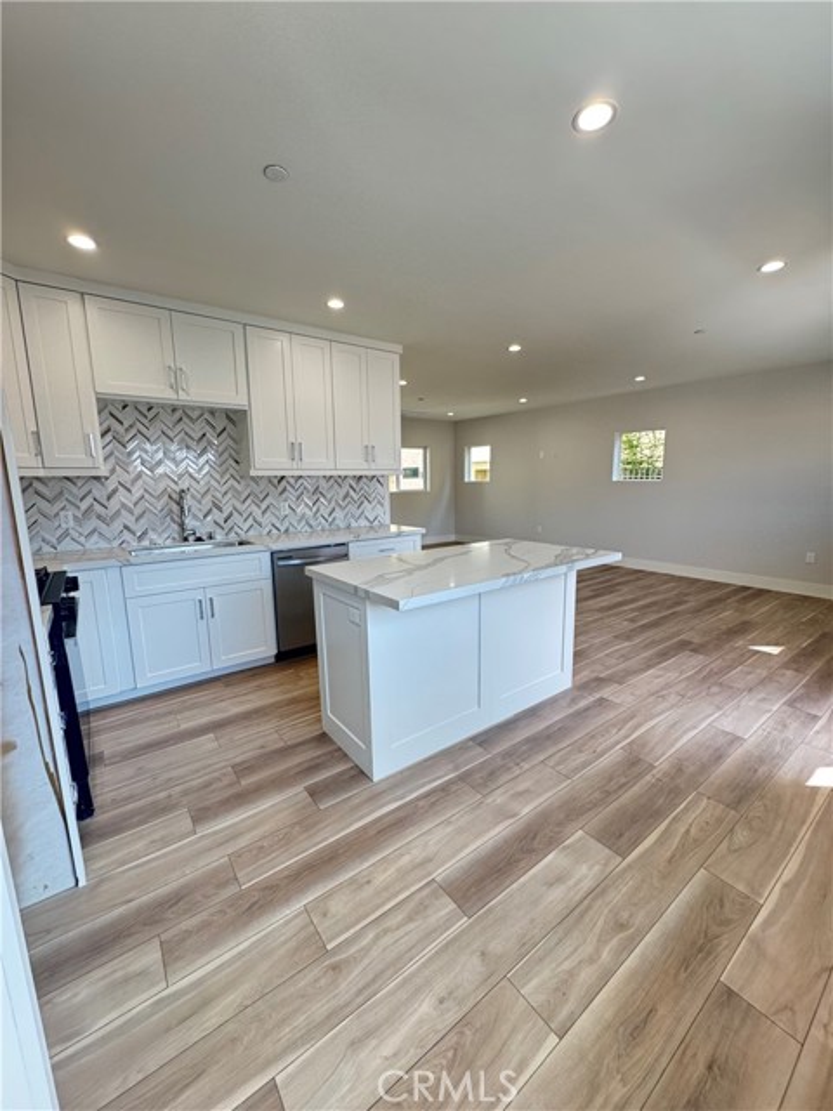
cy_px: 556
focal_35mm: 14
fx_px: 449
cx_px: 416
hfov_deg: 85.7
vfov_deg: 102.1
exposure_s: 1/120
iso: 250
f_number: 2.2
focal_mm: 2.22
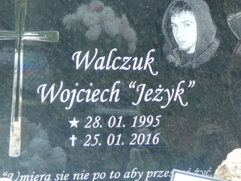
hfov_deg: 16.7
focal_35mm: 118
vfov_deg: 12.6
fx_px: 822
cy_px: 90
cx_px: 120
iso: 100
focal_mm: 17.6
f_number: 3.9
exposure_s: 1/40
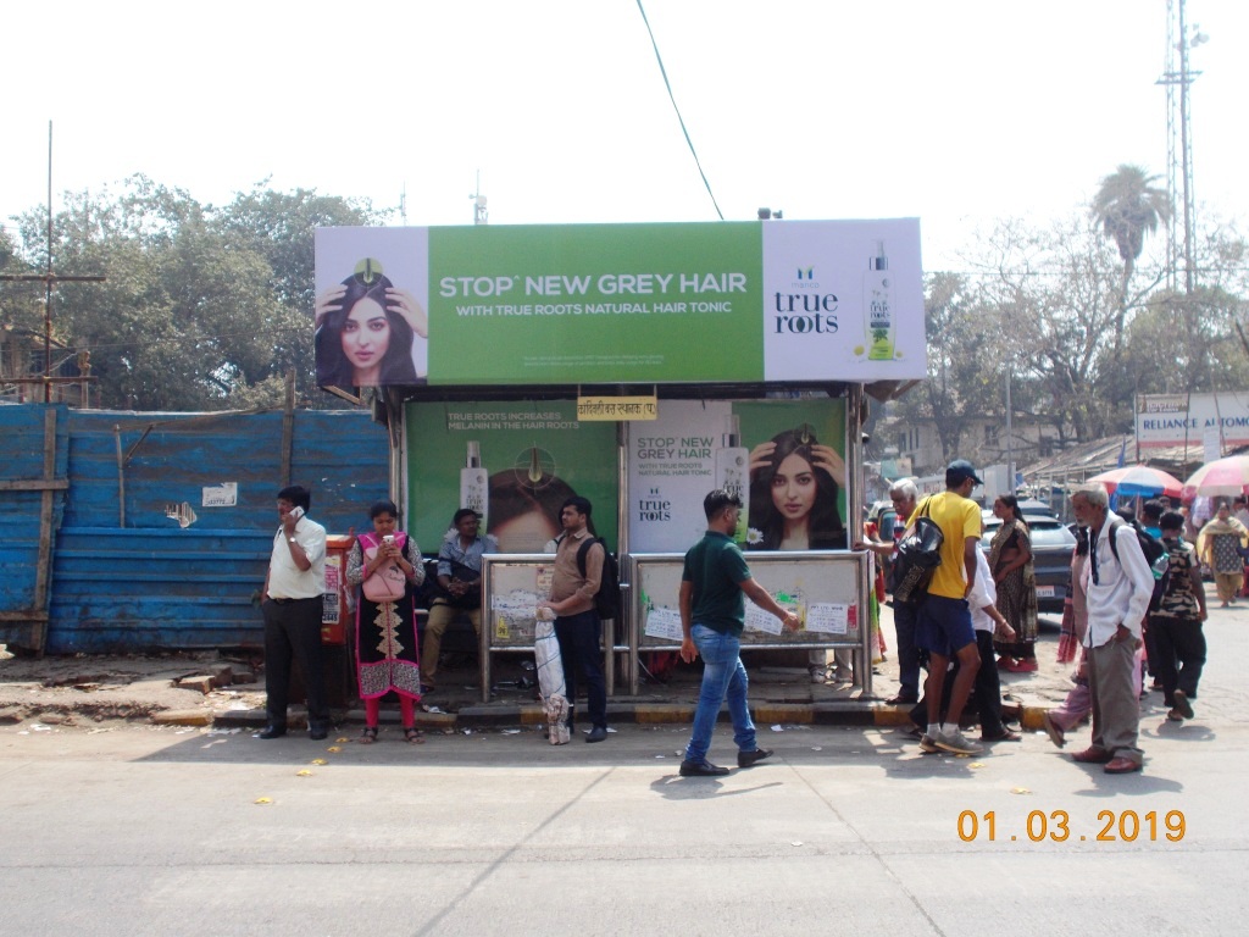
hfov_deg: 47.9
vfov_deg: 36.8
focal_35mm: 39
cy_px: 468
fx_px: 1407
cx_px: 624
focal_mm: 6.9
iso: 80
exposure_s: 1/400
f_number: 3.9
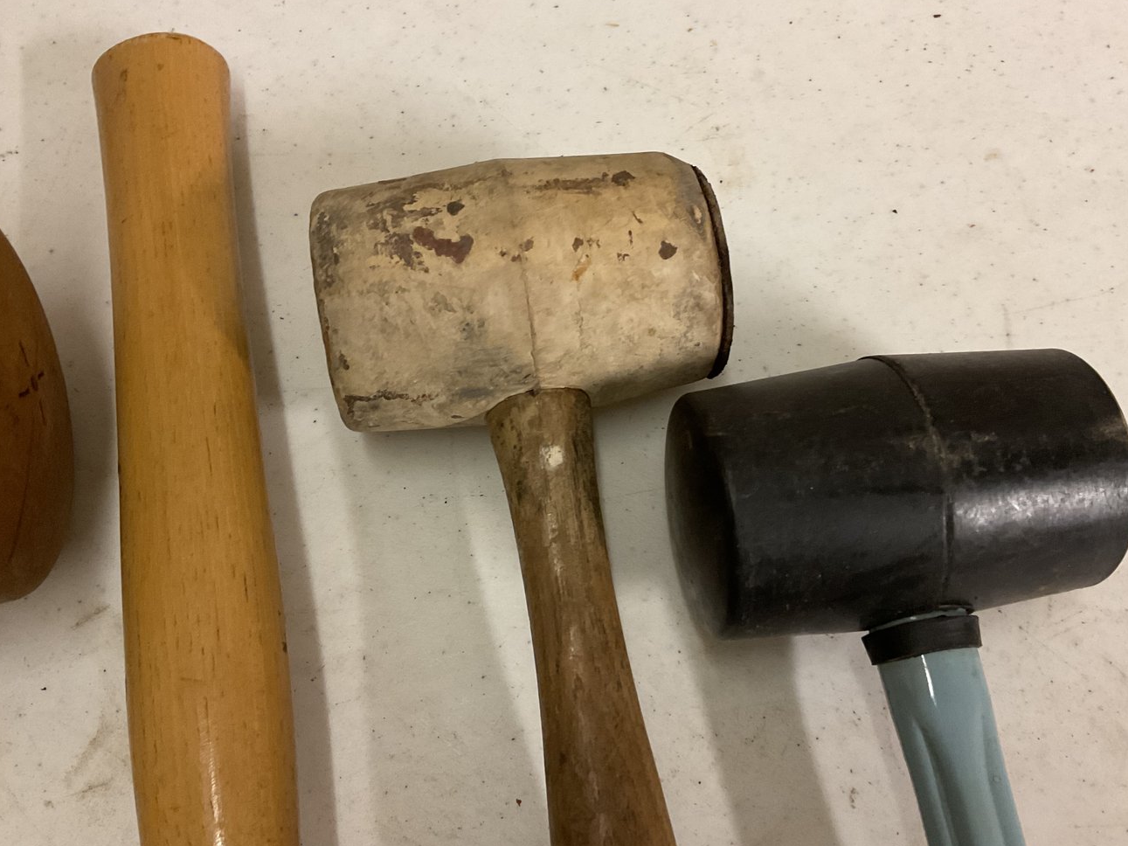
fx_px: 1108
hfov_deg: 53.9
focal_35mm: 34
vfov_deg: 41.8
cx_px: 595
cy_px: 430
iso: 200
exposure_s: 1/40
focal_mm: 3
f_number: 1.8
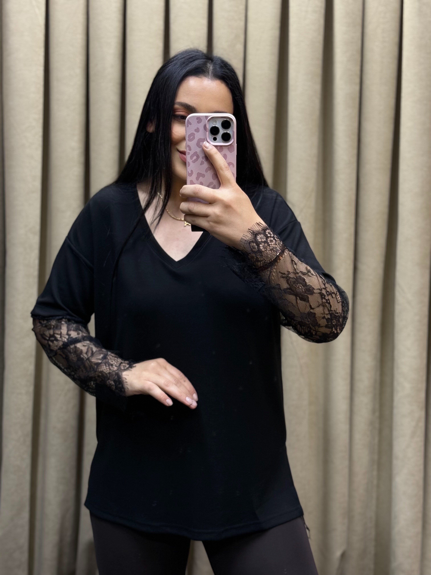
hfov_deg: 30.3
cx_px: 216
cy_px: 288
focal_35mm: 48
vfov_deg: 39.7
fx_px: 797
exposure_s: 1/100
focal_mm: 6.76
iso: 80
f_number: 1.78
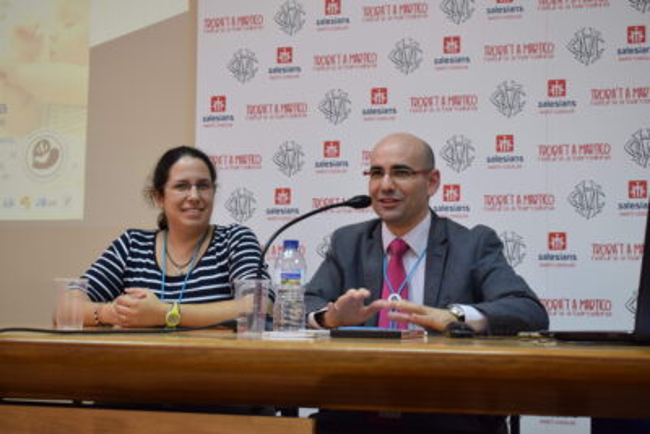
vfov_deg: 22.6
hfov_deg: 33.4
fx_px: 1084
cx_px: 325
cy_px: 217
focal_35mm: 60
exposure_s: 1/60
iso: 1000
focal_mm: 40
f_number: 5
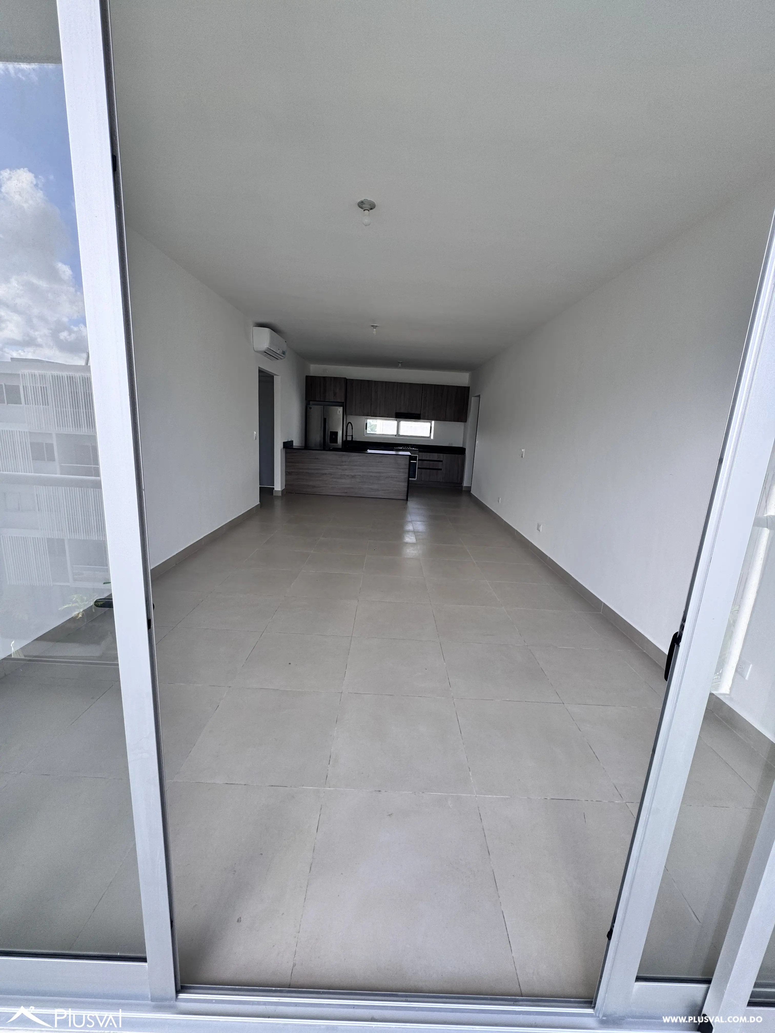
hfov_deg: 85.7
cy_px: 516
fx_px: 418
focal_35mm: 14
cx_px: 388
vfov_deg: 102.1
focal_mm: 2.22
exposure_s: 1/167
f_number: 2.2
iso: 40
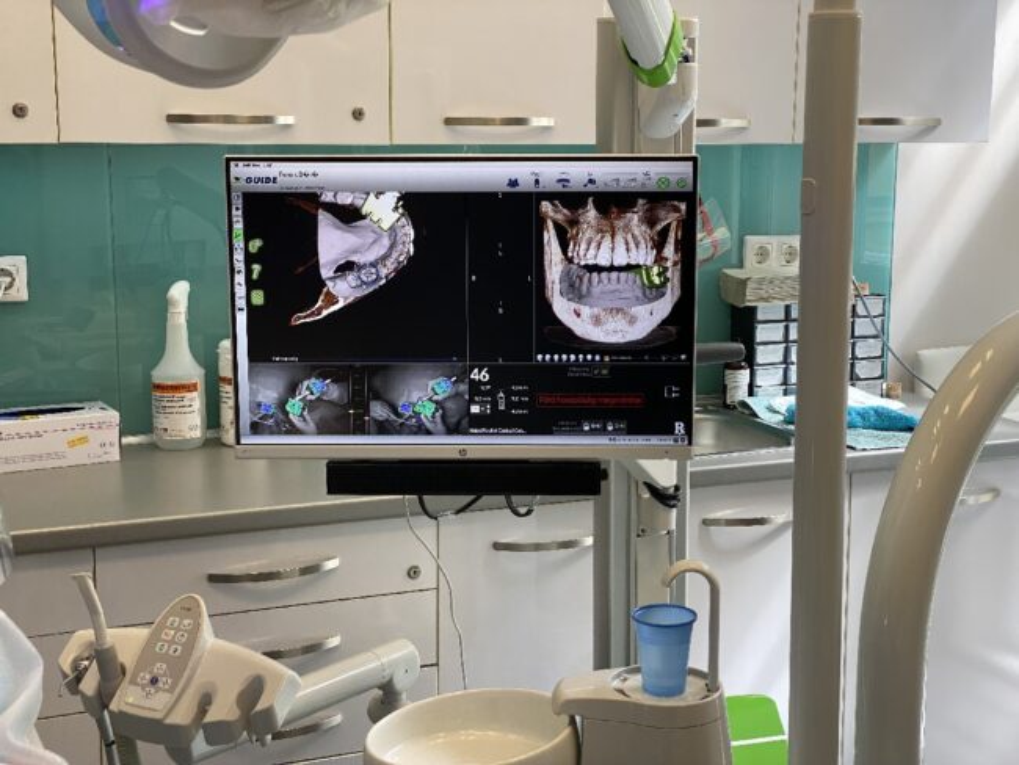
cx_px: 510
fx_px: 1531
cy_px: 382
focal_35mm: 52
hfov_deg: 36.8
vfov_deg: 28.1
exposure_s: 1/100
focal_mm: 6
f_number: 2
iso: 40
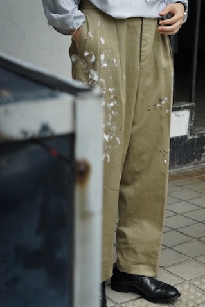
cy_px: 150
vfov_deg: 25.6
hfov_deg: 17.3
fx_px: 673
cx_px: 118
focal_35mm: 79
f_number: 8
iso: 16000
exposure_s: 1/8000
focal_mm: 63
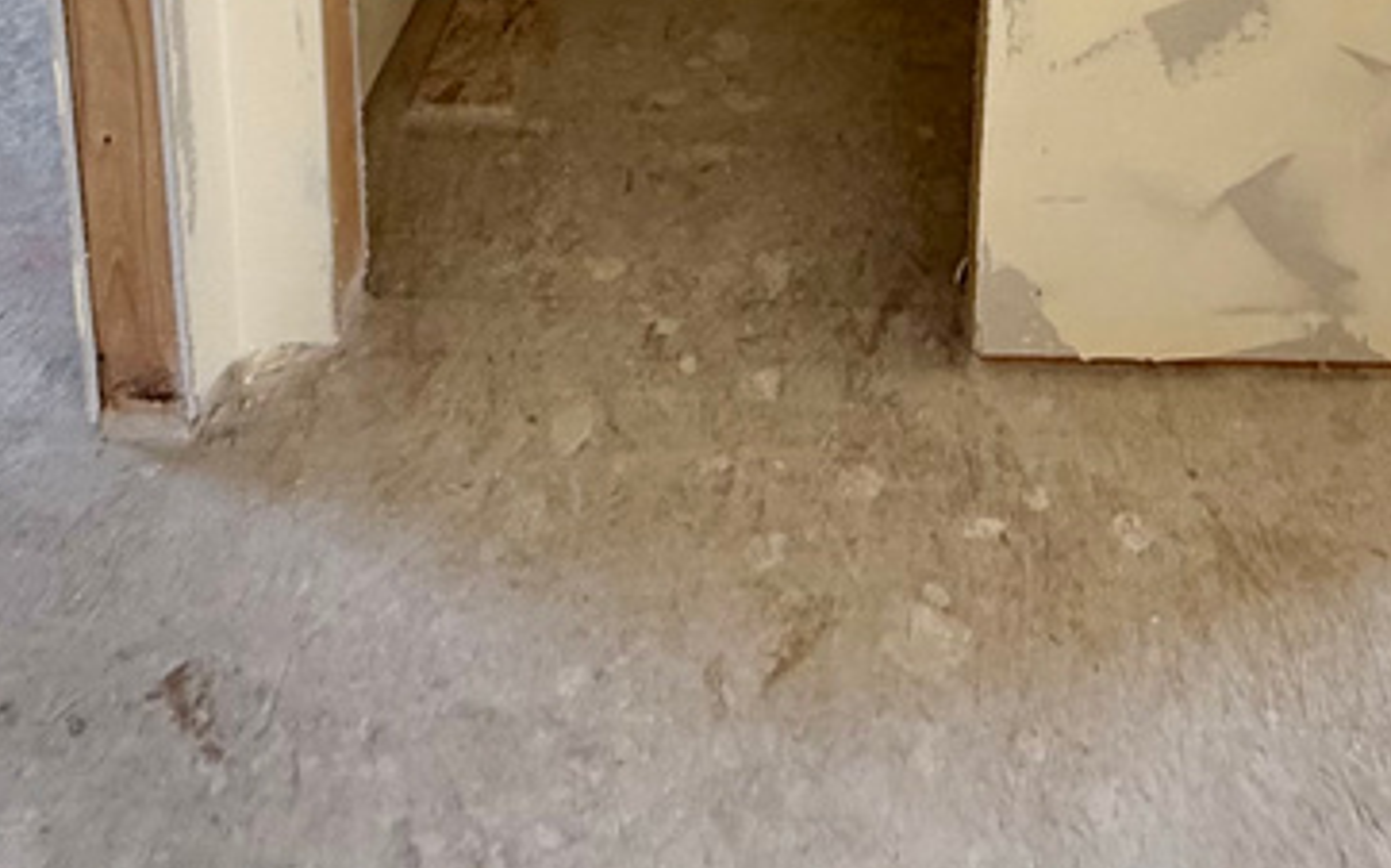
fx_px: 1592
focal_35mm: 42
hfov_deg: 46.8
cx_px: 872
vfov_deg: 23.4
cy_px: -488
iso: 125
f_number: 2.2
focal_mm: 2.22
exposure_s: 1/99
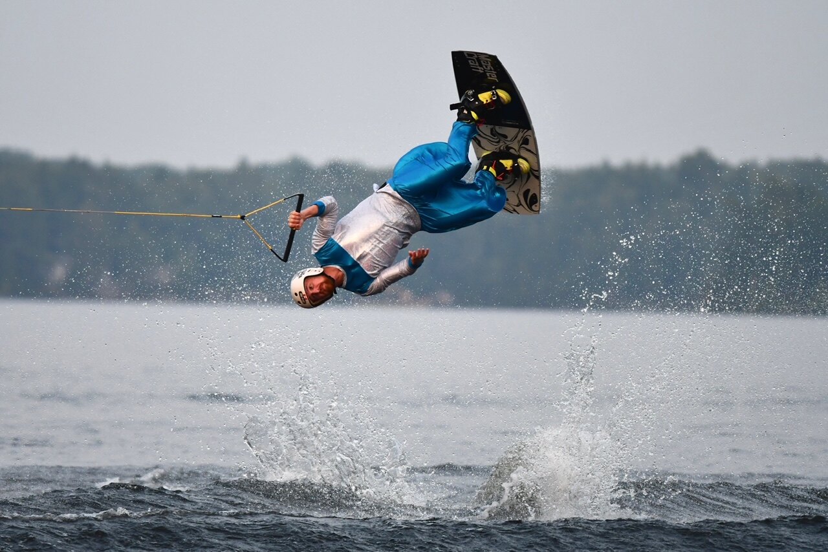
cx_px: 414
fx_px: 10352
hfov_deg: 4.6
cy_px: 276
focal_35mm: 450
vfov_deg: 3.1
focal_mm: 300
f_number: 4
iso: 640
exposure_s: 1/1000
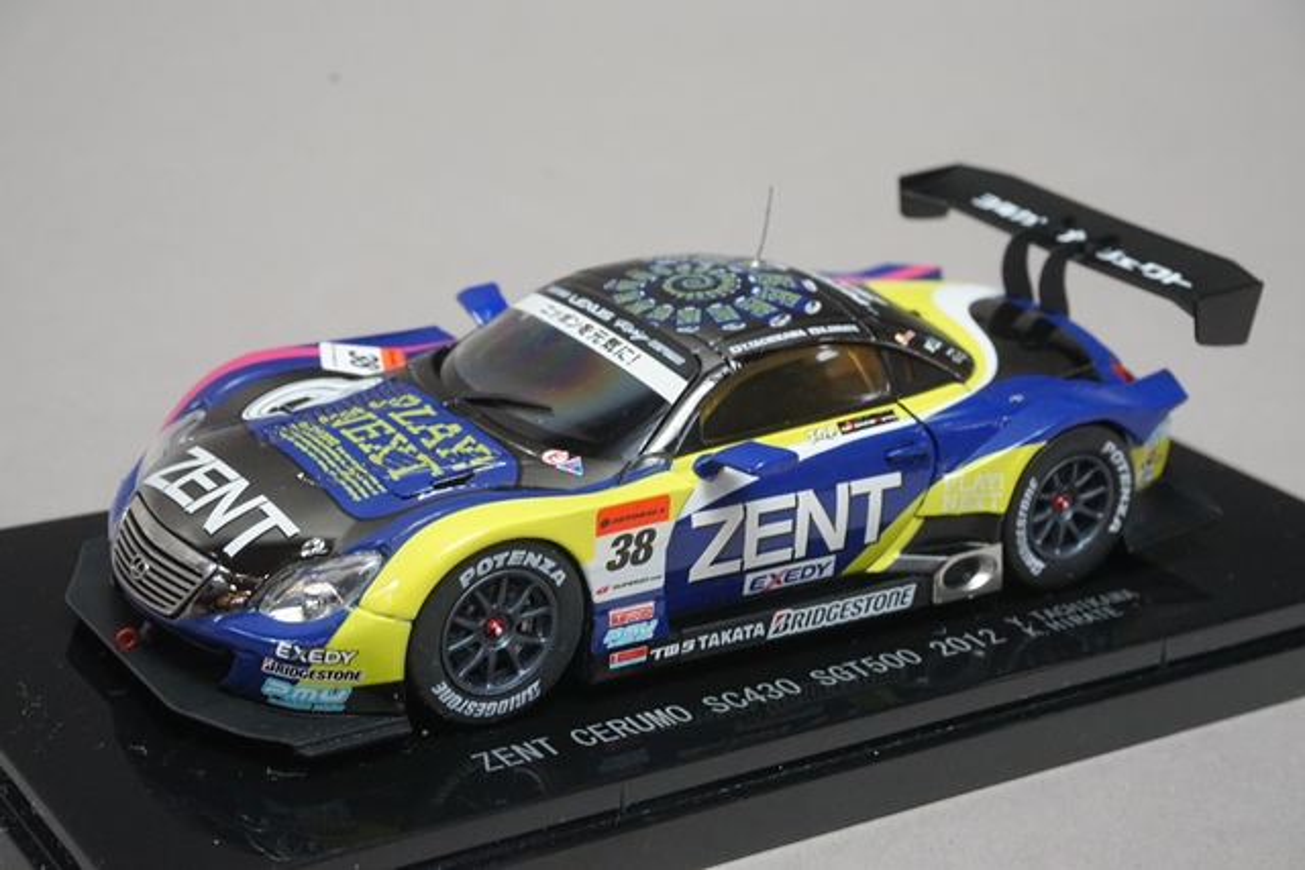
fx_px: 2339
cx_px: 652
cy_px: 435
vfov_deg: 21.1
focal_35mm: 64
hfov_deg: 31.2
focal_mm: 43
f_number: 13
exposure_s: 1/15
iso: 3200
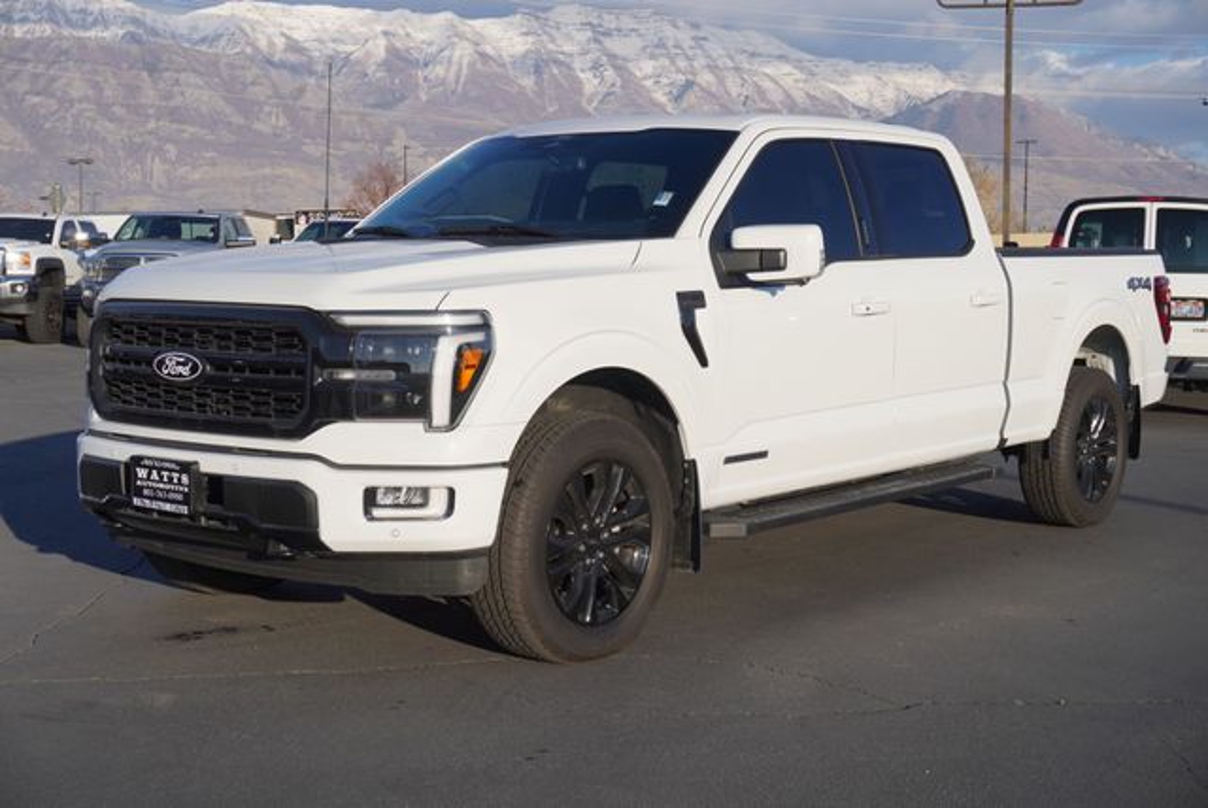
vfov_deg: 28.1
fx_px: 1612
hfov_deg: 41.1
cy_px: 404
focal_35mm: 48
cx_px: 604
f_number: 7.1
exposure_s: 1/320
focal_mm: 32
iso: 100
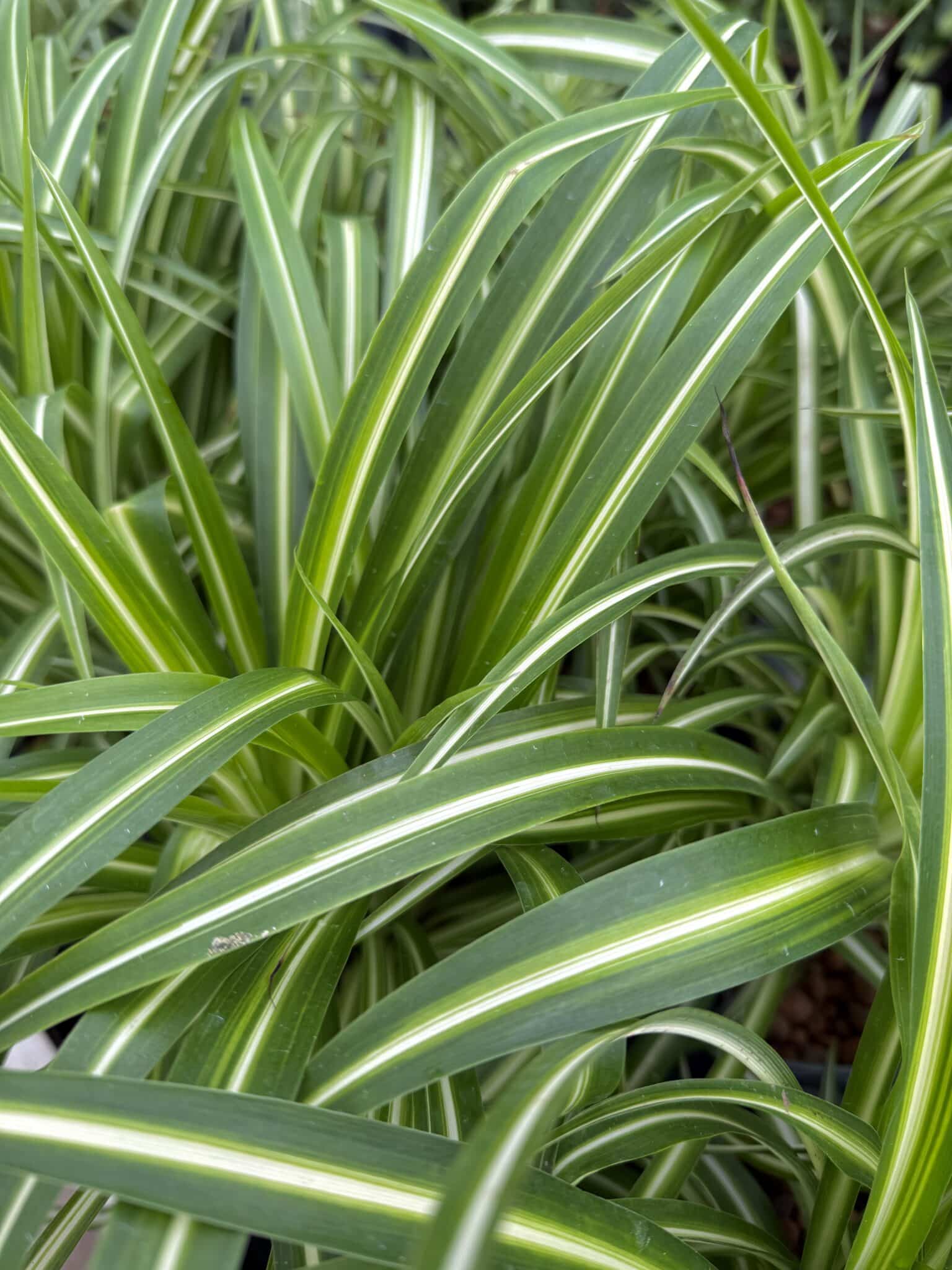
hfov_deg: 56.8
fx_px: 880
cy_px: 635
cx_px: 476
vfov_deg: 71.6
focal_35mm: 24
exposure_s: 1/121
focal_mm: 6.76
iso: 64
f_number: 1.78
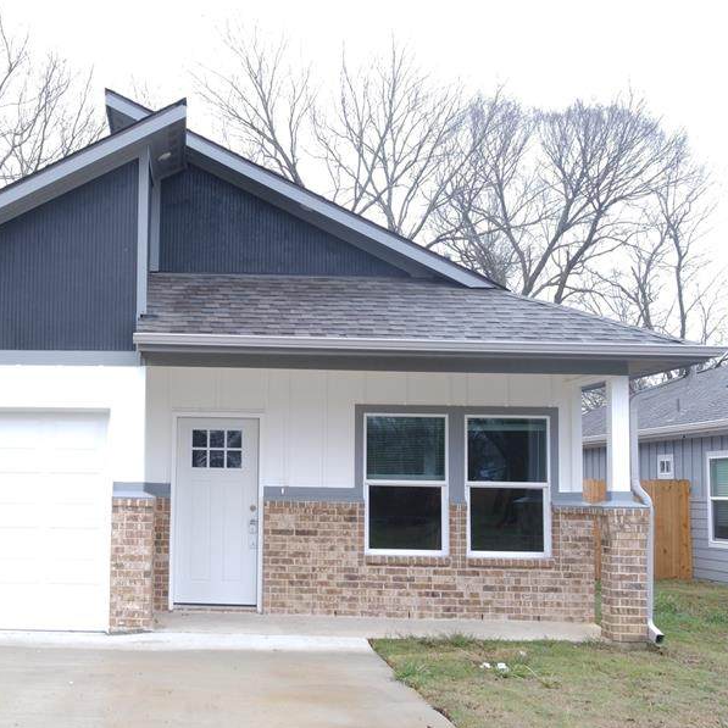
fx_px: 1213
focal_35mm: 51
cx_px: 133
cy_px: 385
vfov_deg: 33.4
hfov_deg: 32.4
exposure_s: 1/4
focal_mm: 23
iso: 80
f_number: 11
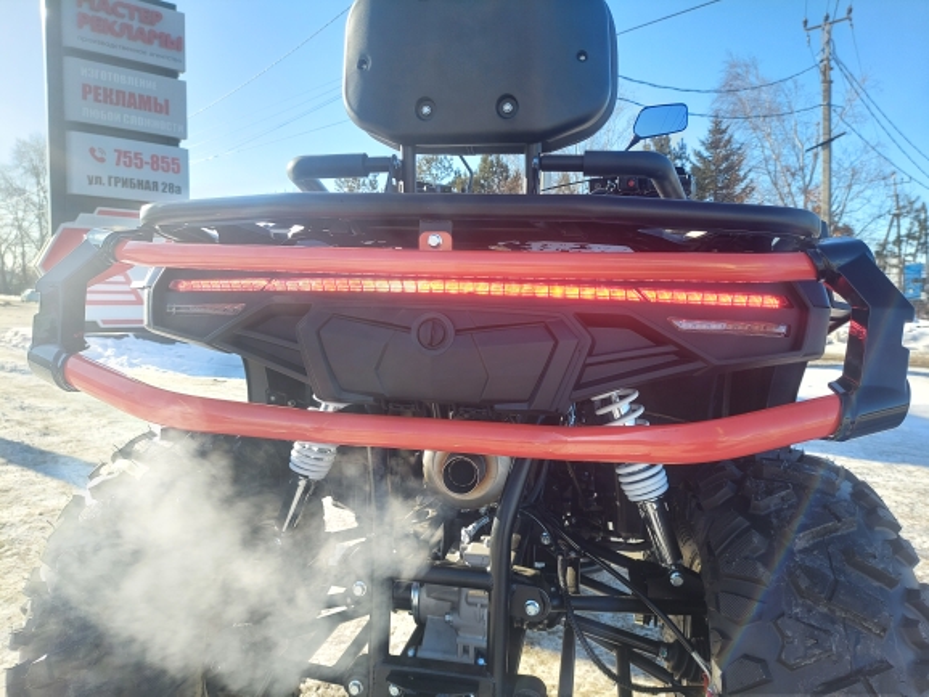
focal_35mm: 24
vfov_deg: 56.9
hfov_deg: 71.6
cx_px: 464
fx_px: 644
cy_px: 348
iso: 40
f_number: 1.8
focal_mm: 5.23
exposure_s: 1/419
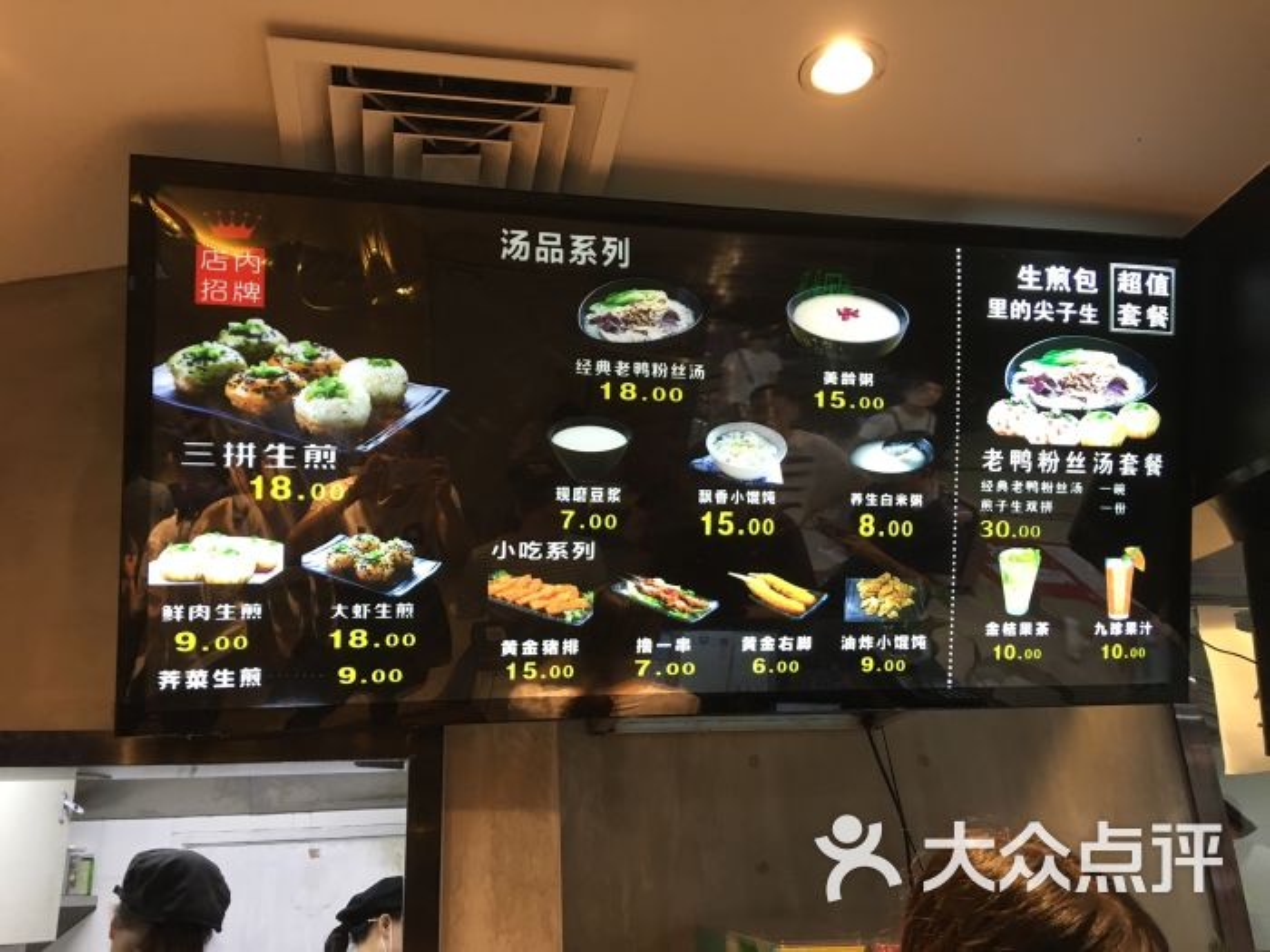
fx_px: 1064
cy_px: 476
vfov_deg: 48.2
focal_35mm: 29
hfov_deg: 61.7
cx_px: 635
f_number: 2.2
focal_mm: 4.15
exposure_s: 1/17
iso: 64
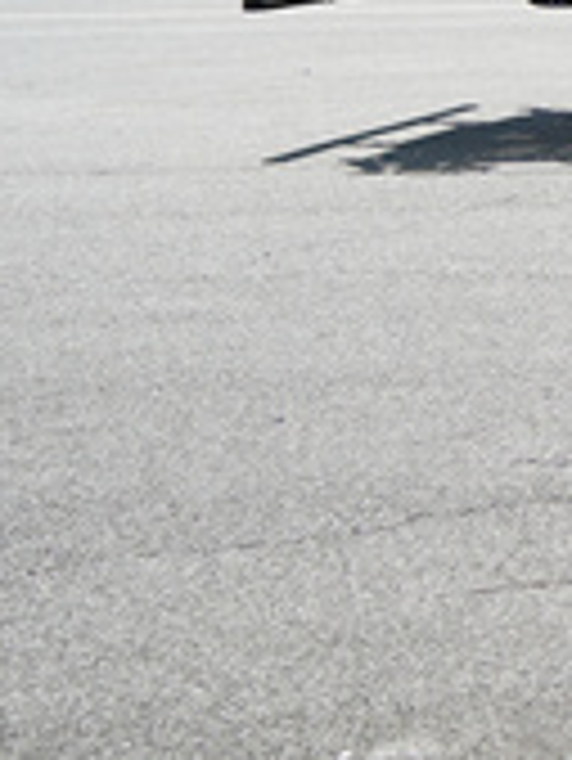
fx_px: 4797
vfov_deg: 8.8
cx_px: 1680
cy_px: -389
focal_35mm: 218
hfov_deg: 6.3
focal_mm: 48
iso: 100
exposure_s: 1/1250
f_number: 5
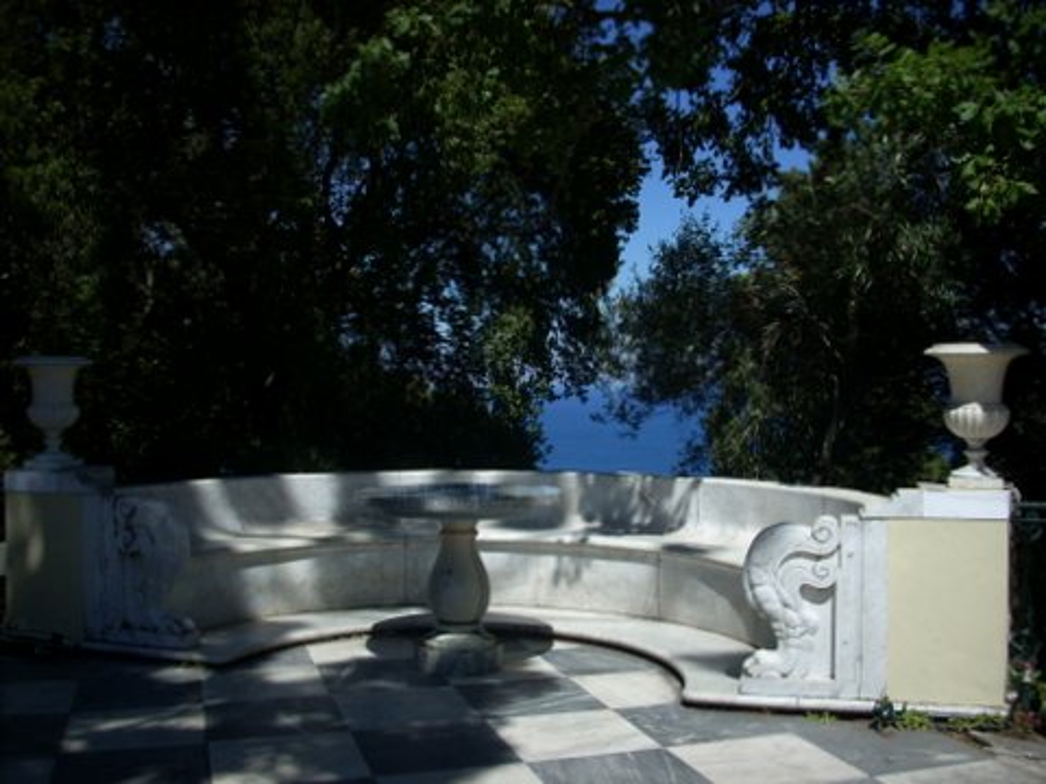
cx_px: 523
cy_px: 392
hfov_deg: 50.1
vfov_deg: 38.7
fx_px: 1118
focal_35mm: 37
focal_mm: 6.2
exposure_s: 1/458
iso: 64
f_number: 5.6
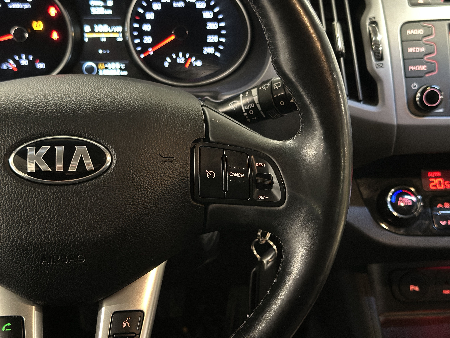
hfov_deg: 39.7
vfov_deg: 30.3
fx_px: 624
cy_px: 169
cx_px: 225
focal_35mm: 48
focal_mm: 6.86
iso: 1250
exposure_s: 1/14
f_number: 1.78
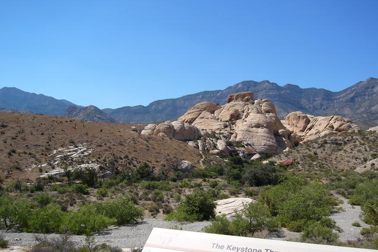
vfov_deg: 35.9
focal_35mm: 37
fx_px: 388
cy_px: 128
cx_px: 190
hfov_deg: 51.9
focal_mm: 5.8
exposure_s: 1/200
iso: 50
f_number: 8
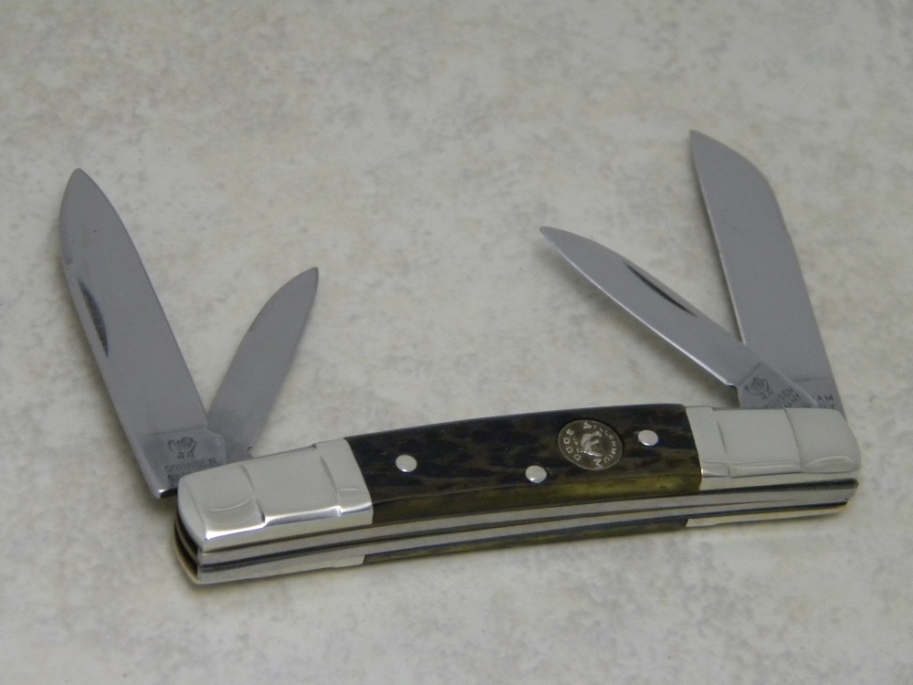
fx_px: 2769
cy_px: 342
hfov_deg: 18.7
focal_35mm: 105
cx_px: 456
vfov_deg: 14.1
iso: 400
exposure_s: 1/21.7
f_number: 4.7
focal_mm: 19
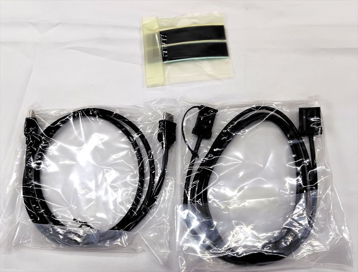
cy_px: 136
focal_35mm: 23
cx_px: 179
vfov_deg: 59.2
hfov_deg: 73.7
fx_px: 239
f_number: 1.9
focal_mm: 5.6
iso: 76
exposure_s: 1/120
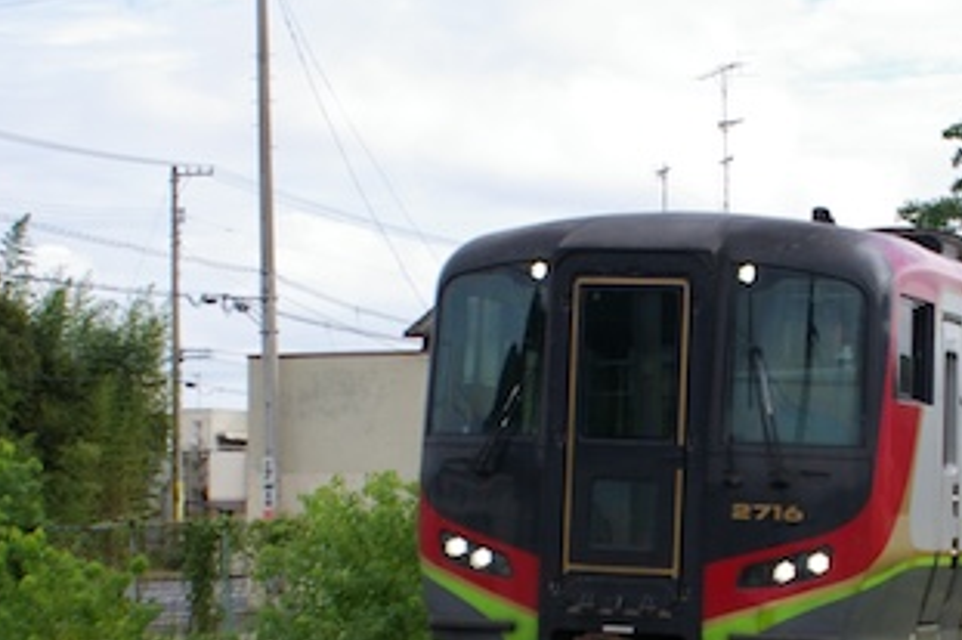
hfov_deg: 18.9
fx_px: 2857
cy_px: 543
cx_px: 823
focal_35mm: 107
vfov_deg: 12.7
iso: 400
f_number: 4
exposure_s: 1/2000
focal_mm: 37
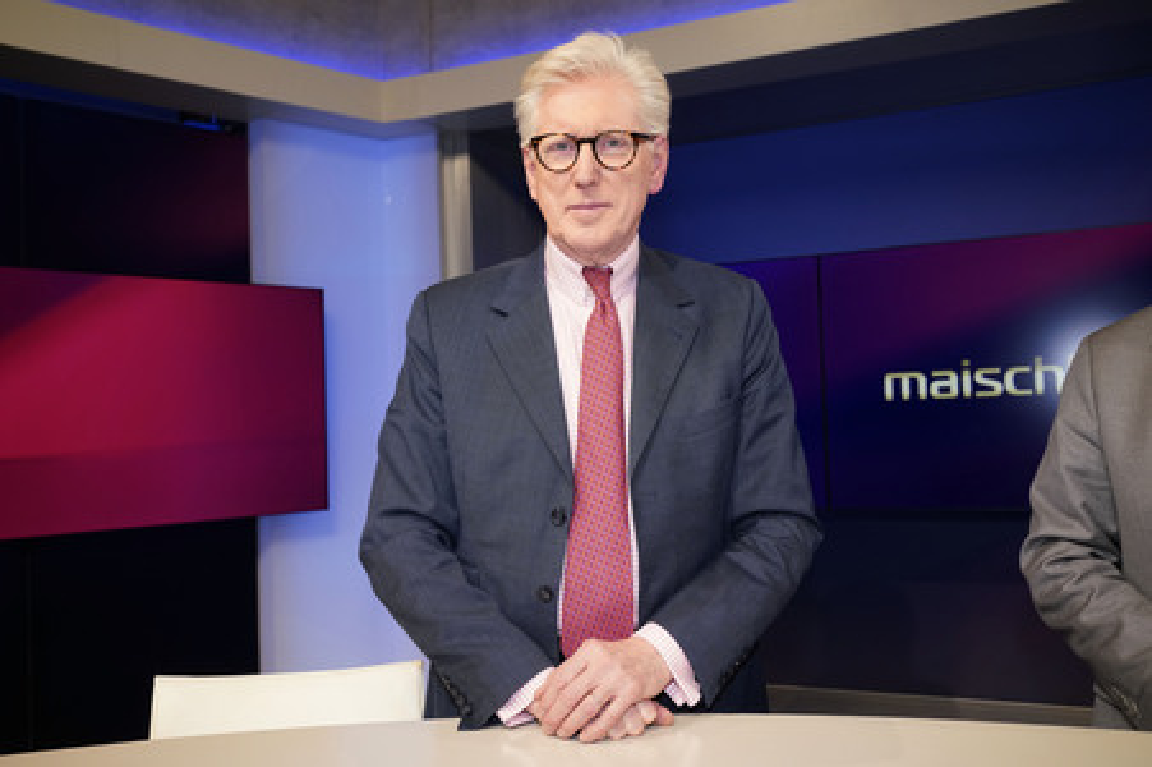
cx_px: 576
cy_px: 384
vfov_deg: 39.9
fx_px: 1055
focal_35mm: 33
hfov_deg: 57.3
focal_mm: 33
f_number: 5
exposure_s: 1/160
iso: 2000
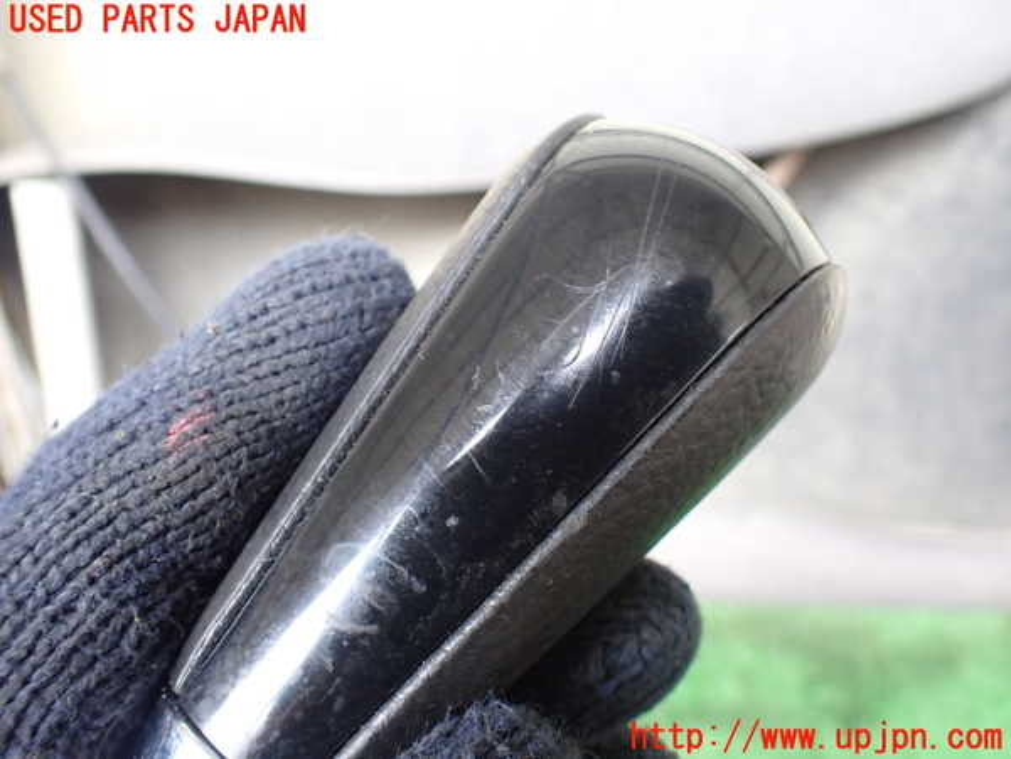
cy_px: 380
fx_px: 876
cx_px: 506
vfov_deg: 46.8
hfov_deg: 60.0
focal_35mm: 30
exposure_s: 1/125
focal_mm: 5.4
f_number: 2.3
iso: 500
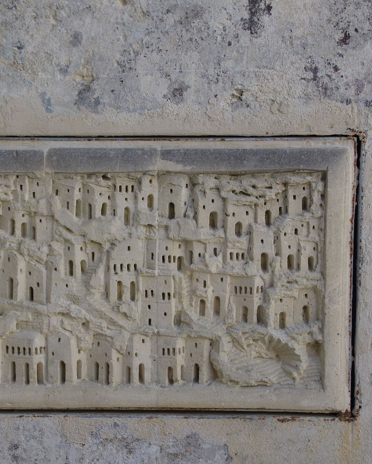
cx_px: 102
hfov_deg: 11.8
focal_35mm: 131
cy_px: 263
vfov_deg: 14.7
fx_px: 1800
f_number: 5.6
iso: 100
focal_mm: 53
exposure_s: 1/160
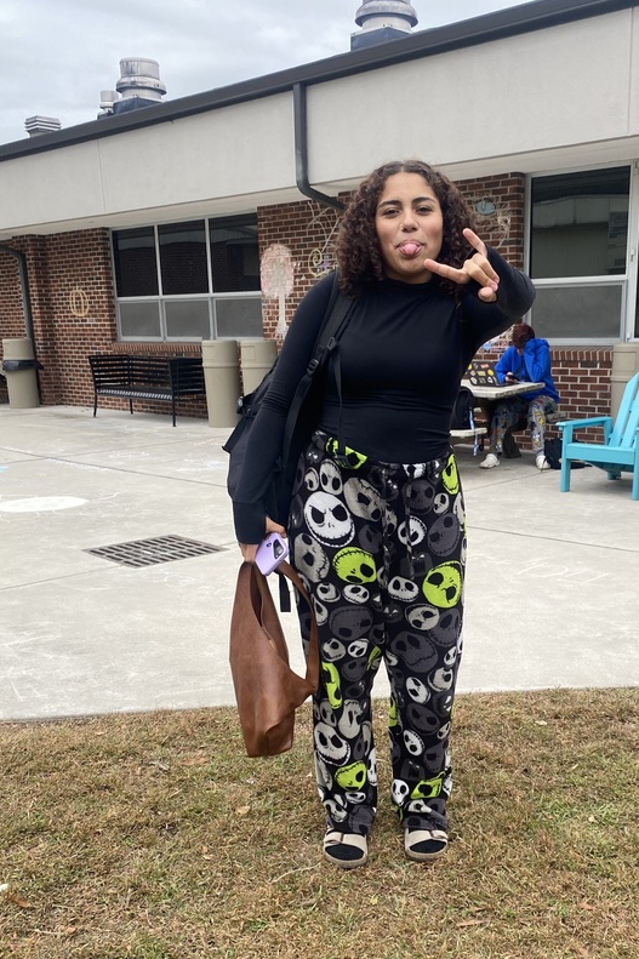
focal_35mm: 35
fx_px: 932
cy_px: 587
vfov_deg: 54.0
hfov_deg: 37.5
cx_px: 413
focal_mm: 4.25
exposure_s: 1/531
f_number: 1.8
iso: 32
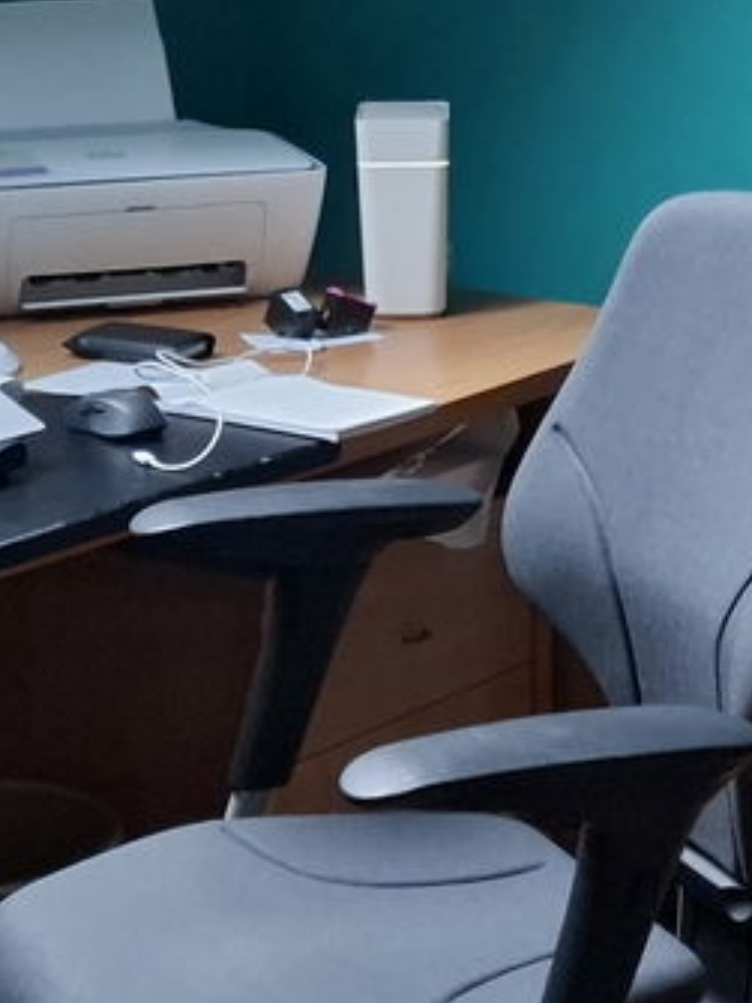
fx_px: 3188
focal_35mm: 110
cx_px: 569
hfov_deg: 13.4
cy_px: 284
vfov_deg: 17.8
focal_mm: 5.54
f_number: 1.8
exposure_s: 1/25
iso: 800
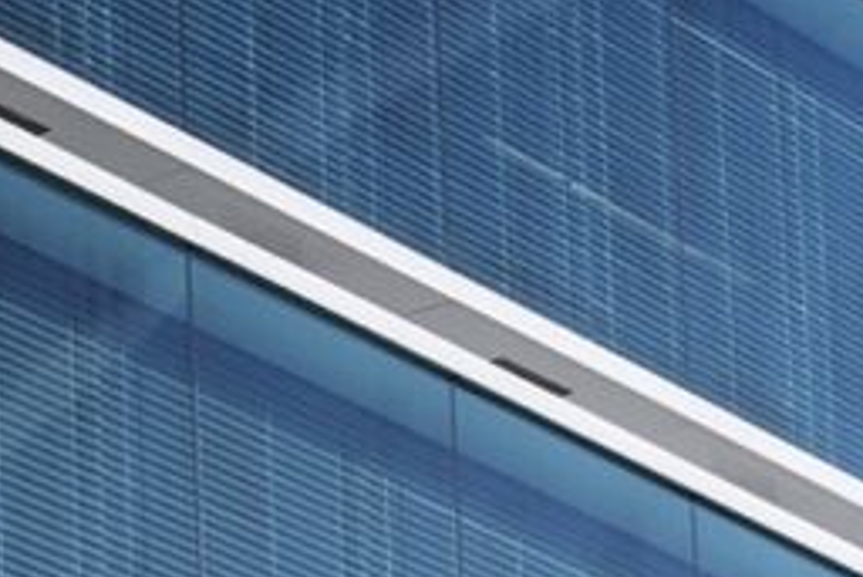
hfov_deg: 6.9
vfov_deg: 4.5
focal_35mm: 285
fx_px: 6836
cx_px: -1069
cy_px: 2045
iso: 200
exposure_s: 1/160
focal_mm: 38
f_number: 8
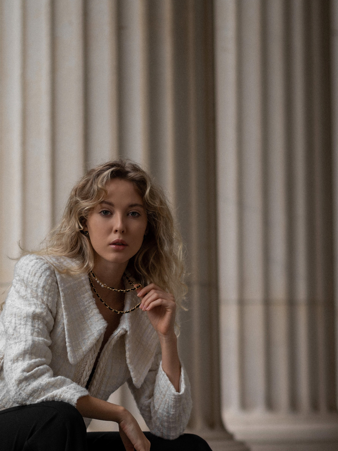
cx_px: 142
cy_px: 372
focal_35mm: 190
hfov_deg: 7.8
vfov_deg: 10.4
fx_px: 2474
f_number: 1.4
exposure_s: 1/320
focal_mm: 56
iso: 64
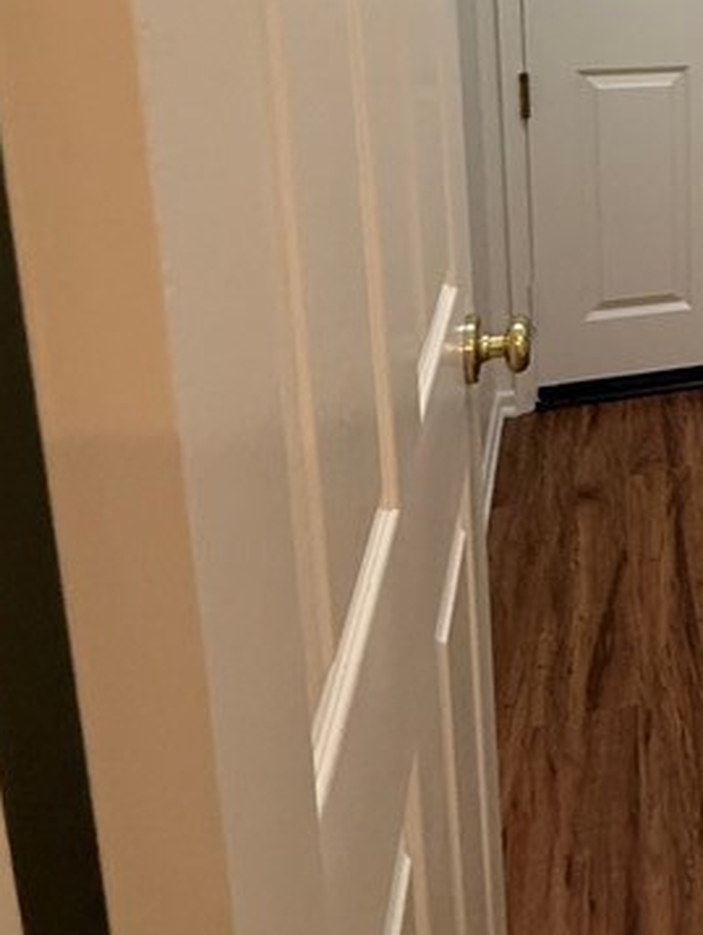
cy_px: 18
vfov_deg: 41.3
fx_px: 1082
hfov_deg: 27.9
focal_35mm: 40
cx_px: 977
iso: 250
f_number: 2.2
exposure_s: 1/60
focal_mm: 2.22
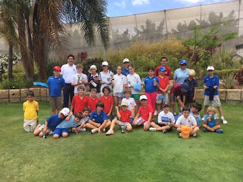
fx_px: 204
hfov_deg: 61.7
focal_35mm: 29
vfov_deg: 48.2
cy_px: 91
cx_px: 122
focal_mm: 4.15
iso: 25
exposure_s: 1/1012
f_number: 2.2
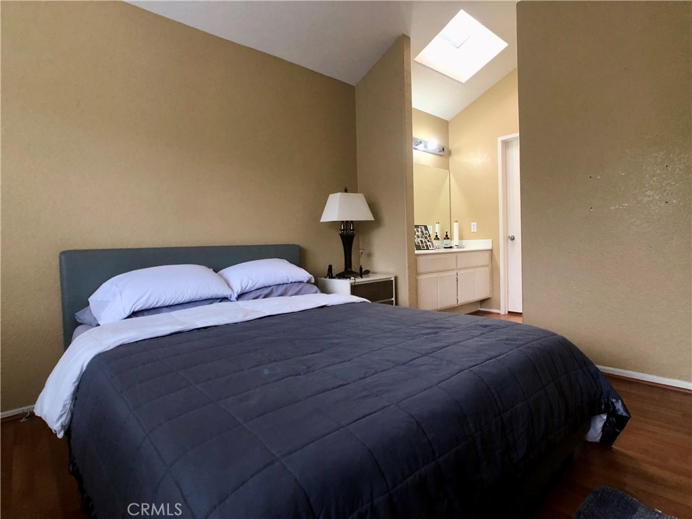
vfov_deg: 49.7
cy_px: 260
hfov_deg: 63.4
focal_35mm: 28
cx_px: 346
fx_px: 560
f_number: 1.8
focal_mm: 4
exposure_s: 1/30
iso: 32
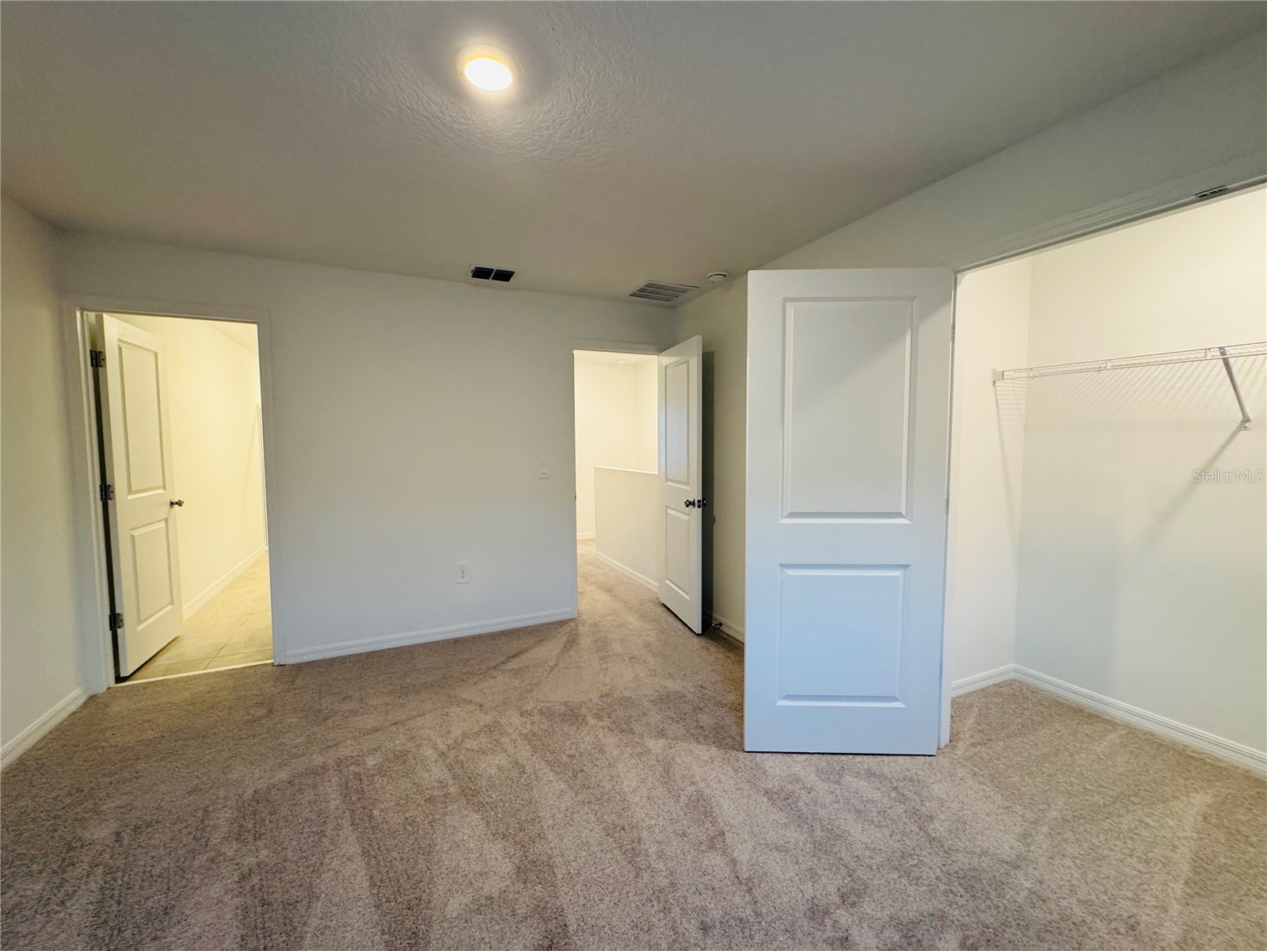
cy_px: 476
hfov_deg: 102.1
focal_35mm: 14
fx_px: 512
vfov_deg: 85.7
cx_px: 634
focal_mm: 2.22
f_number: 2.2
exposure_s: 1/120
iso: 320
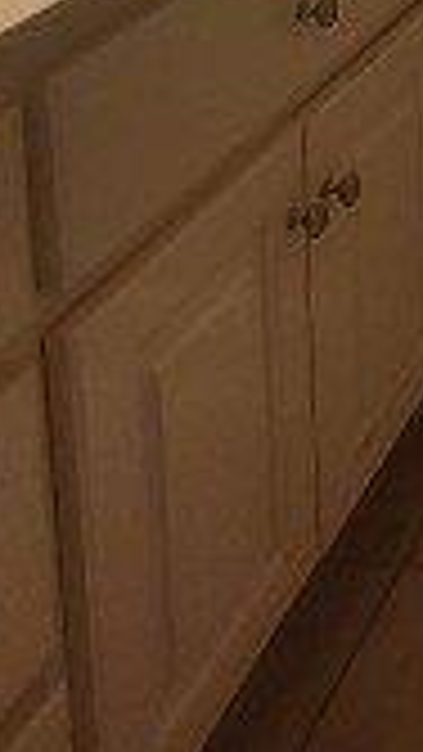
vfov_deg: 26.3
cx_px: 936
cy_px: -284
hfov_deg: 14.2
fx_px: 1295
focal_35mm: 65
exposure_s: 1/60
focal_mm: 1.74
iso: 160
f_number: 2.2
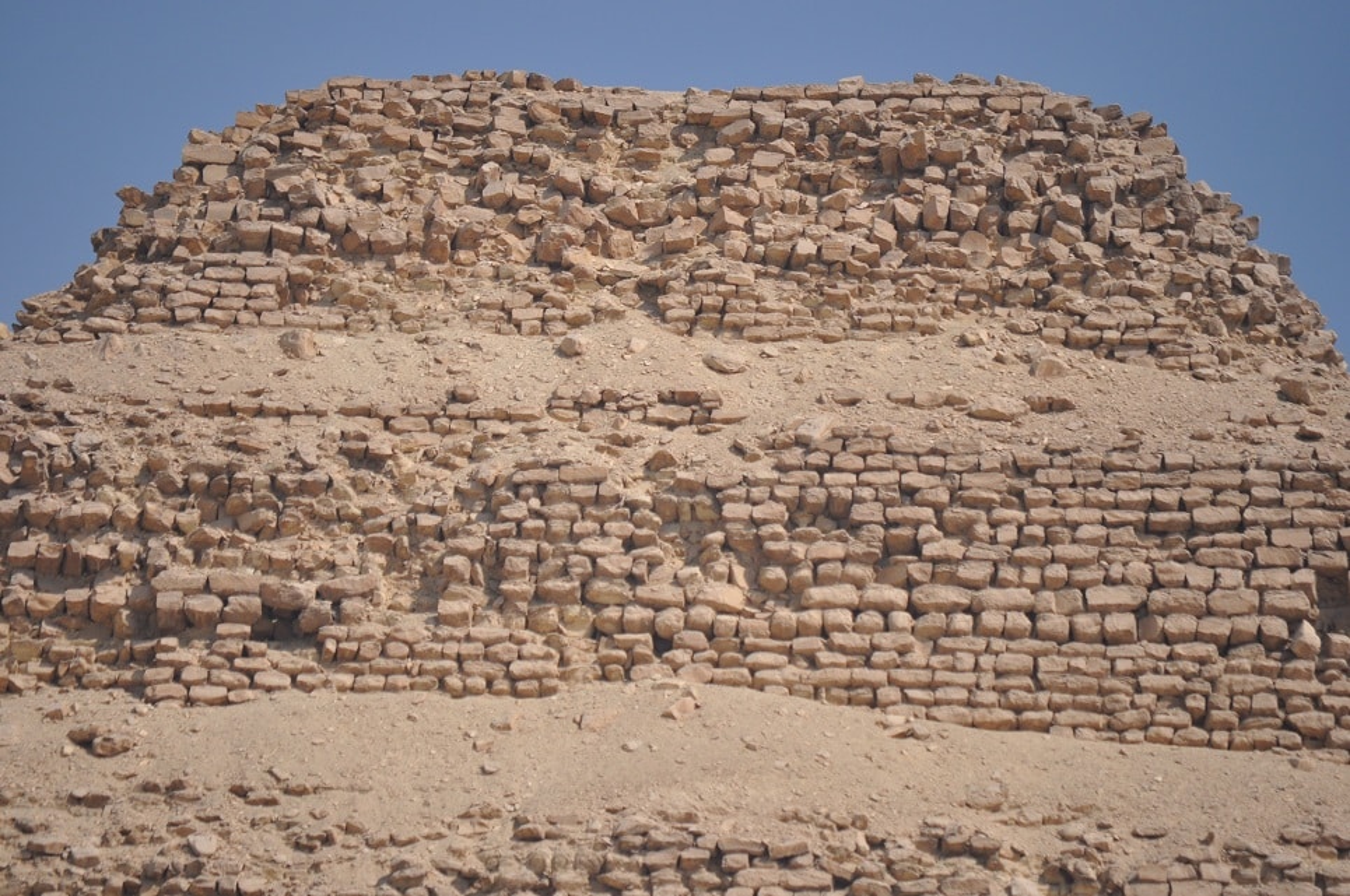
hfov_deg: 6.9
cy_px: 448
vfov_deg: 4.6
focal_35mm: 300
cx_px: 675
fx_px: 11237
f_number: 5.6
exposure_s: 1/2000
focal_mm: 200
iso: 320
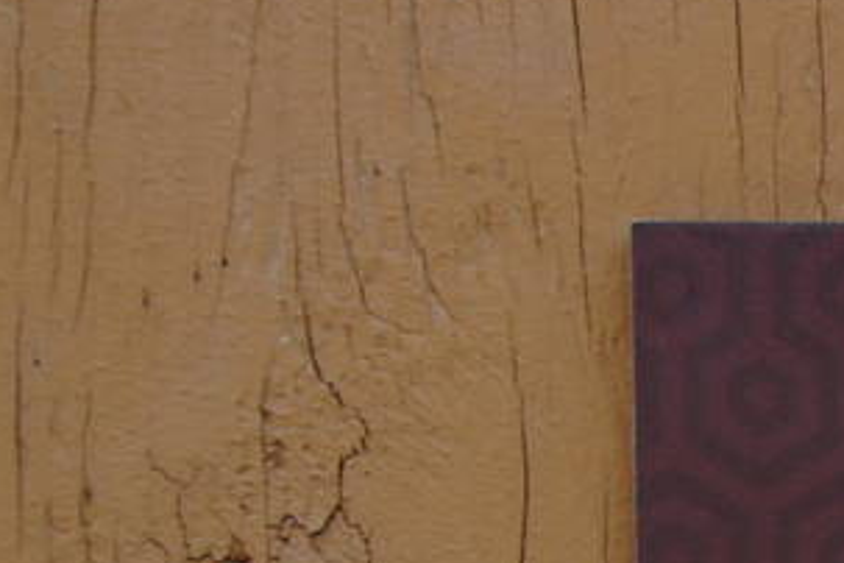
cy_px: 1401
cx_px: 2170
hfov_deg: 8.8
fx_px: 4829
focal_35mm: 206
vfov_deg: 6.3
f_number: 8
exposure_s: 1/80
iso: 200
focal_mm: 26
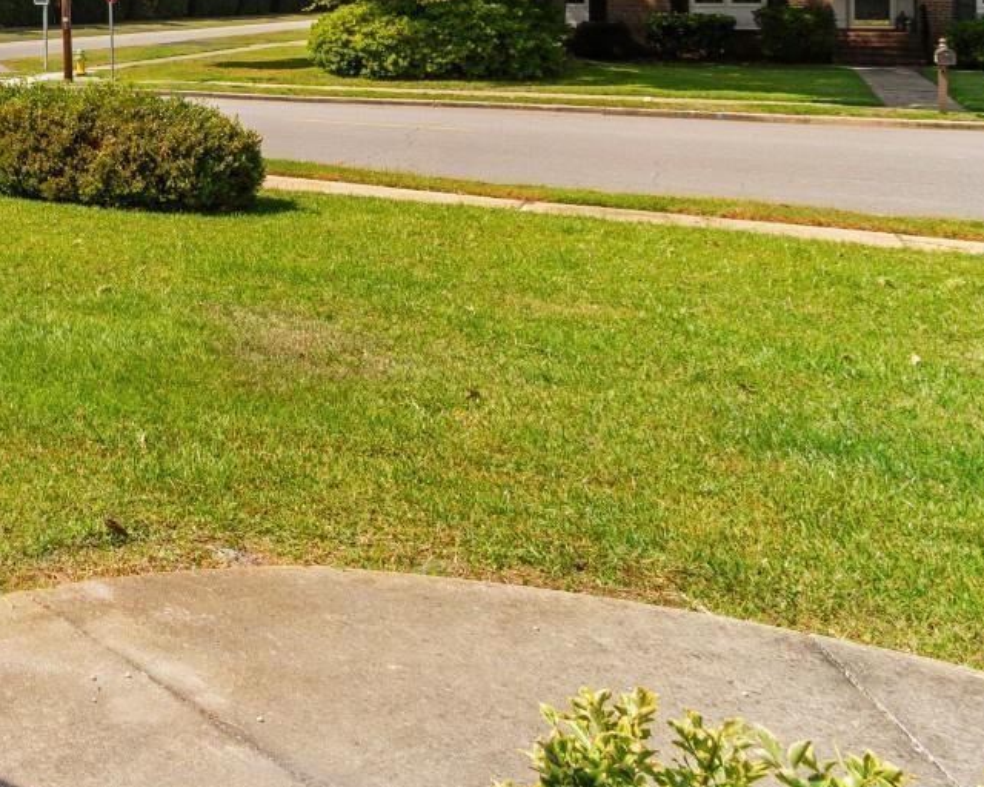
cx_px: -232
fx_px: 1107
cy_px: -20
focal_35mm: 38
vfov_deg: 35.1
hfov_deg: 35.9
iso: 100
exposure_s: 1/250
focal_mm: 11
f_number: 8
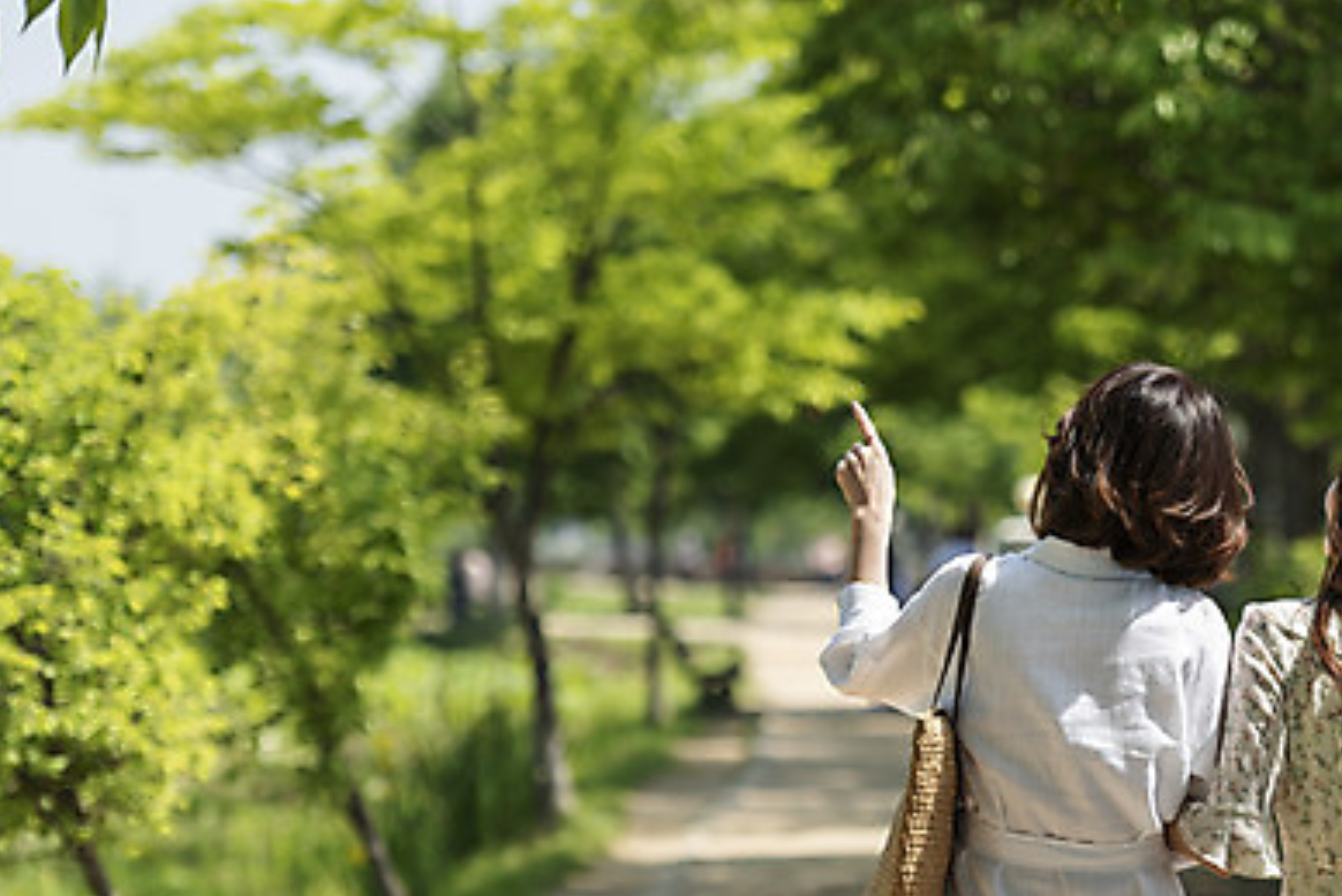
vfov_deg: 8.1
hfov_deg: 12.1
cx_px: 911
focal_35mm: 170
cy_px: 574
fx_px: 6339
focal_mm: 110
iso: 100
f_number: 2.8
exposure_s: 1/1250
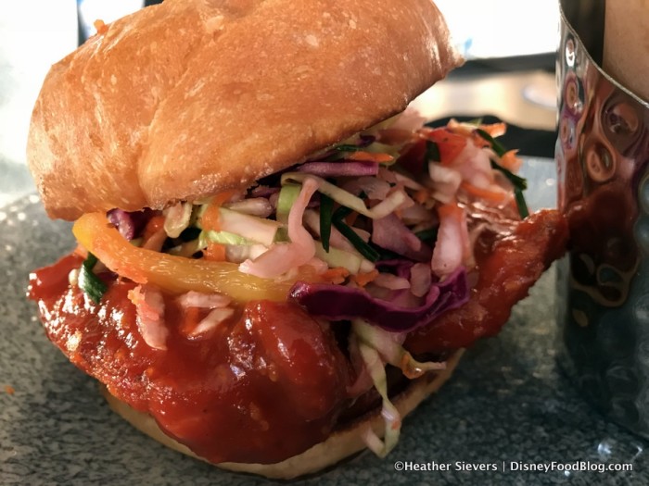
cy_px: 243
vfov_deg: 49.7
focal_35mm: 28
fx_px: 525
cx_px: 324
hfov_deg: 63.4
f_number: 1.8
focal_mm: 3.99
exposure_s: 1/15
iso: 50
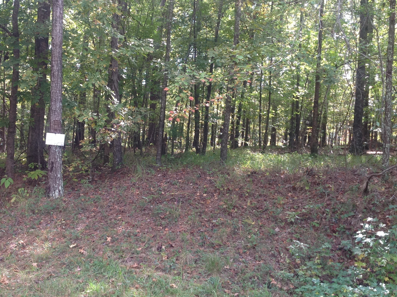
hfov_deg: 44.8
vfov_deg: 34.2
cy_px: 129
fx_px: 481
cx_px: 176
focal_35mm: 42
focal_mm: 4.28
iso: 100
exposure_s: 1/120
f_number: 2.4
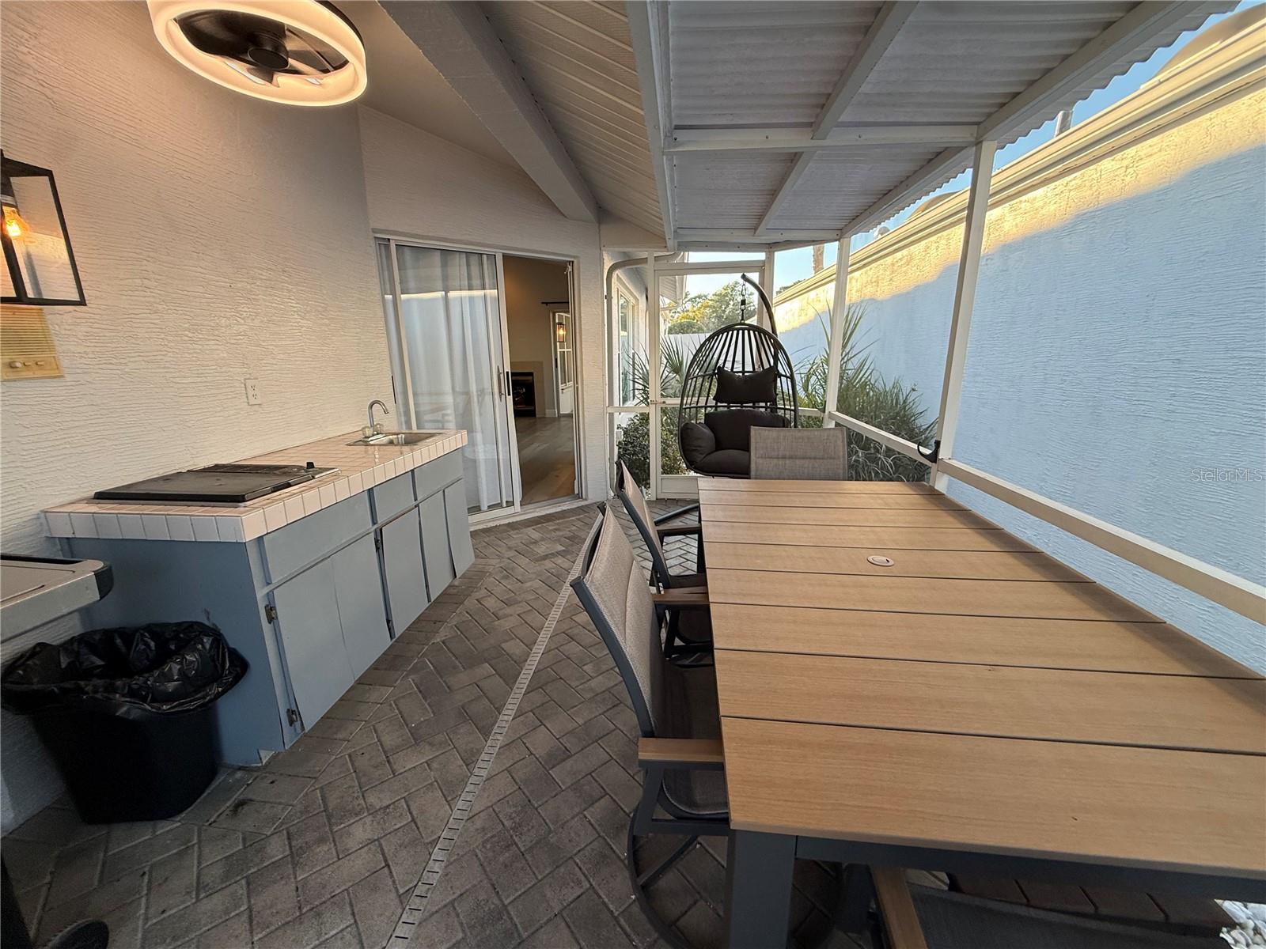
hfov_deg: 102.1
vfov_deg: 85.7
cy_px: 474
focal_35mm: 14
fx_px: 512
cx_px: 633
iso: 125
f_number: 2.2
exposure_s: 1/120
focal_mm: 2.22
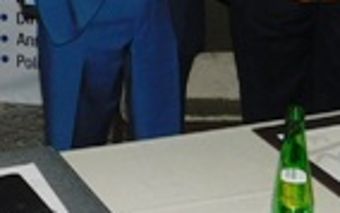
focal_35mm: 110
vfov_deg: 11.2
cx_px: 0
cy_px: -156
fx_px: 1020
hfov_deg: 18.4
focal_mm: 4
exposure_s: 1/30
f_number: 3
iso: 200
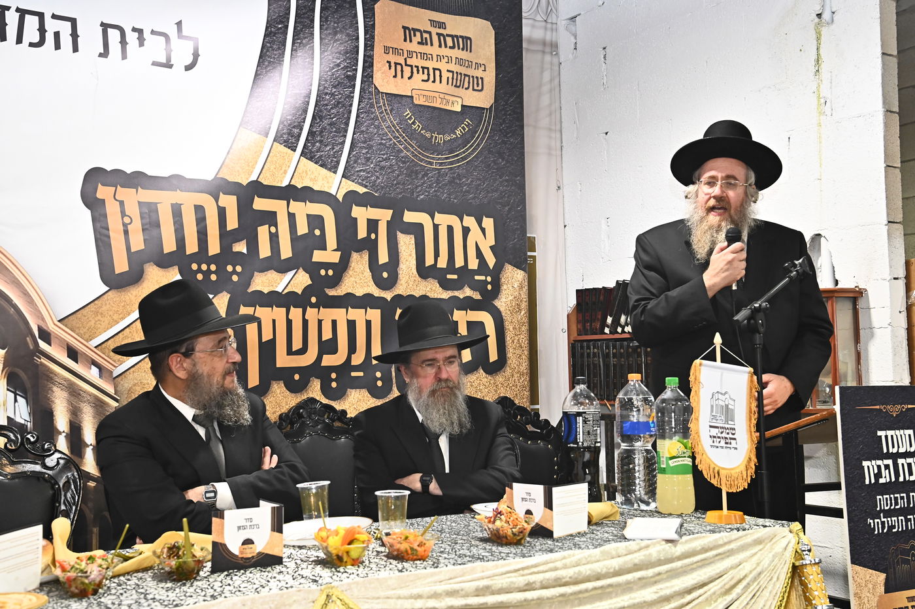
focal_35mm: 46
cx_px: 458
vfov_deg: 29.2
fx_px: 1169
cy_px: 304
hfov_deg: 42.8
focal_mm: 46
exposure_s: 1/200
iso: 3200
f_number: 8
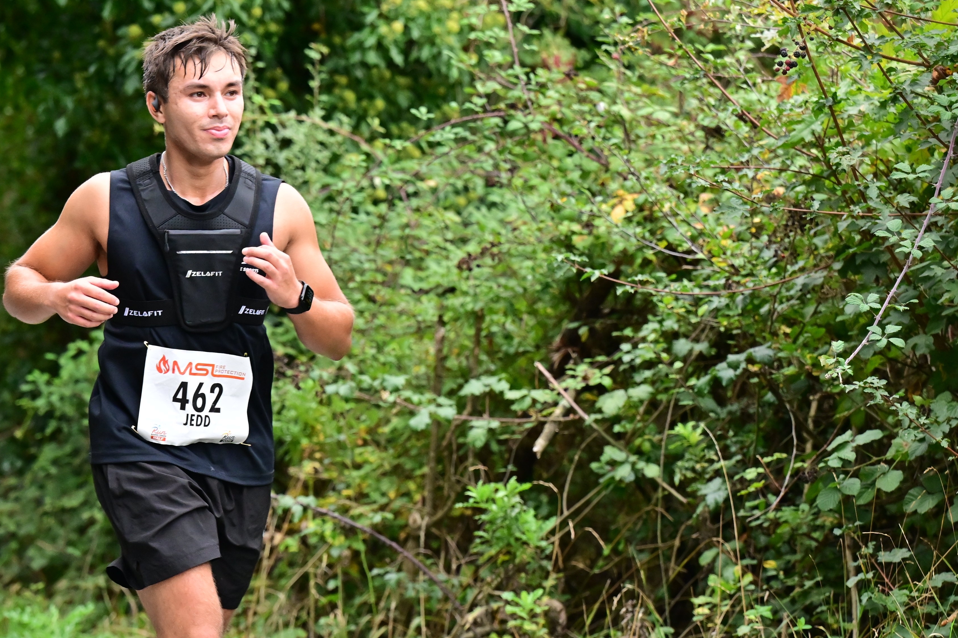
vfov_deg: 5.2
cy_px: 417
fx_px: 7024
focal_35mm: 264
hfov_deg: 7.8
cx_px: 283
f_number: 4
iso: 2000
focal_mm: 145
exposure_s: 1/640
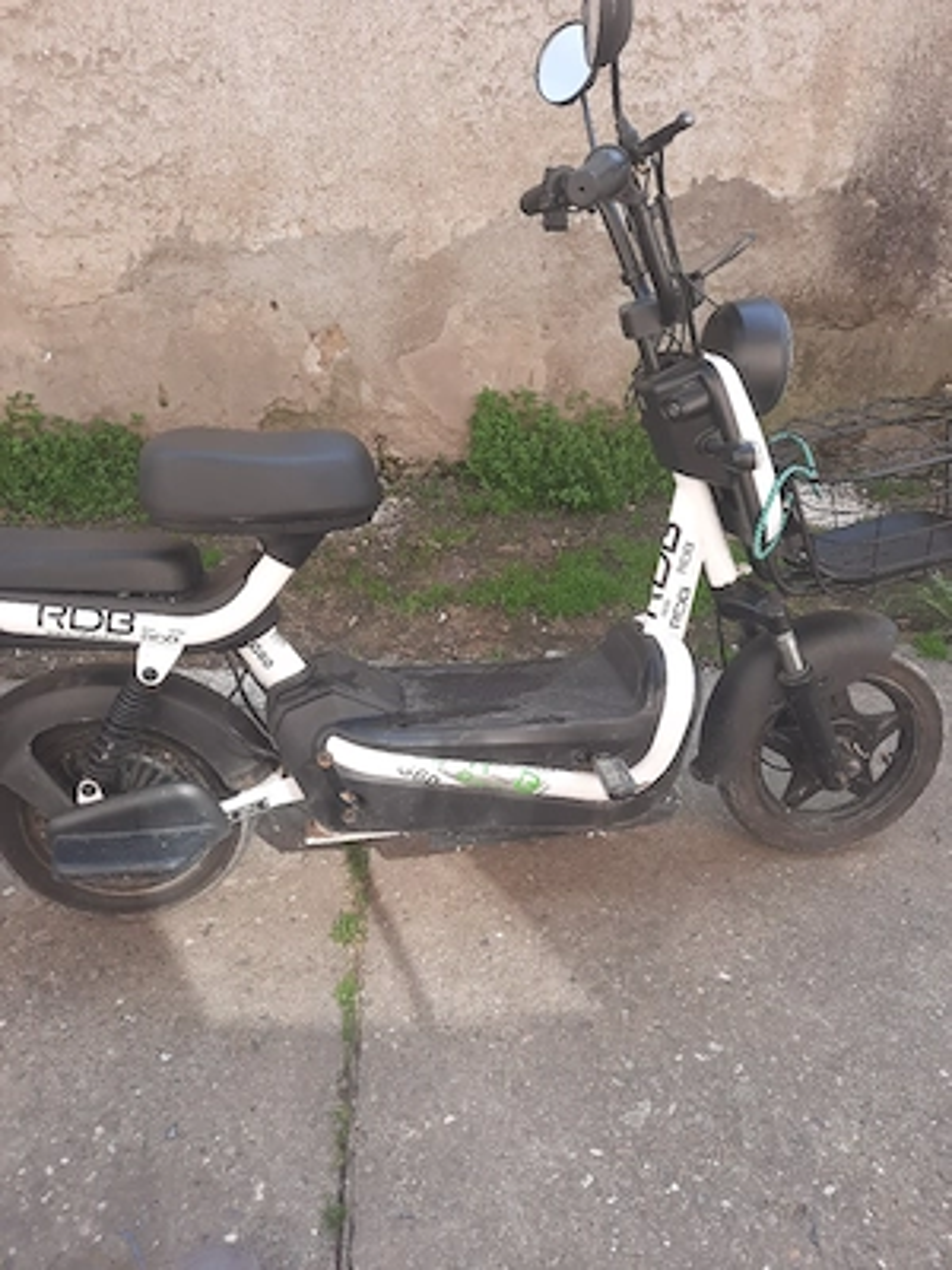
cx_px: 476
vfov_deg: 69.4
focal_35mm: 25
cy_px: 635
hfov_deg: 54.9
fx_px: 917
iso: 32
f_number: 2
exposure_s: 1/208
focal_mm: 4.6
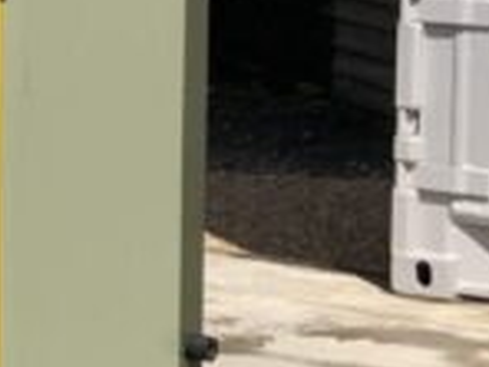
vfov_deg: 7.3
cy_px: -129
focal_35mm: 200
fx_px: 2825
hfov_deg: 9.1
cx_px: -621
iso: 16
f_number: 1.8
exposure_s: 1/2320
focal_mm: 3
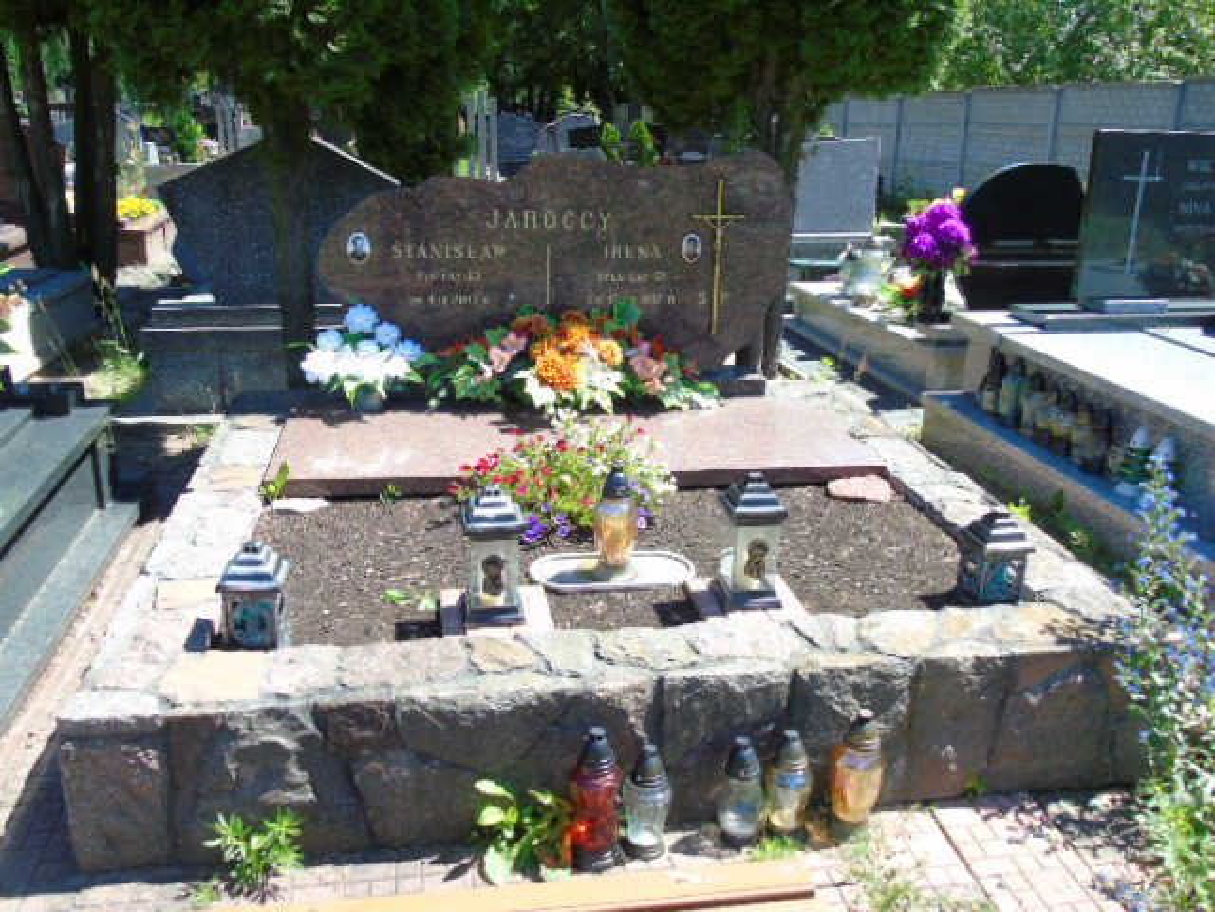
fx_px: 1018
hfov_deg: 61.7
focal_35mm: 29
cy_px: 456
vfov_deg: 48.2
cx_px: 608
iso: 80
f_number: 3.6
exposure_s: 1/200
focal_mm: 5.2
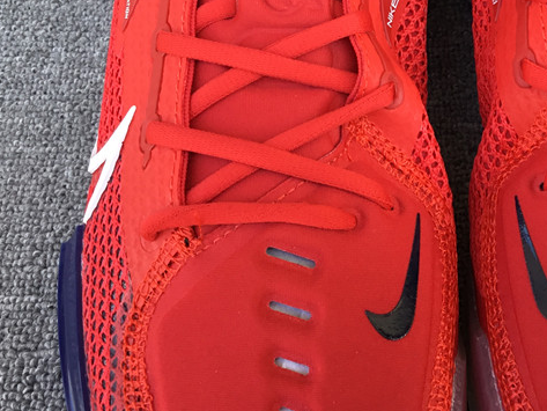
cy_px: 87
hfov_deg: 32.0
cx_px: 416
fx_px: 933
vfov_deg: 24.5
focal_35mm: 59
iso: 40
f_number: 2.4
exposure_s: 1/100
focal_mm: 3.3
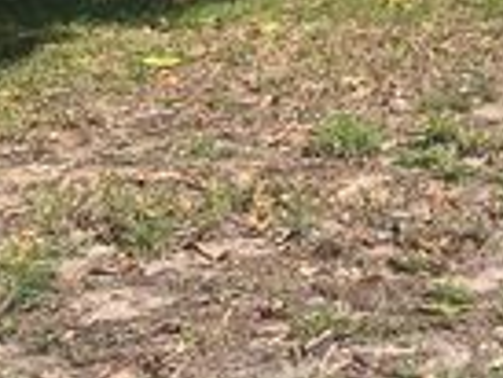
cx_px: 760
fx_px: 1382
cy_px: -259
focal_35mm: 95
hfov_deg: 18.3
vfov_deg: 14.1
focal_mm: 5.7
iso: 50
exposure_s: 1/3704
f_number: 1.5
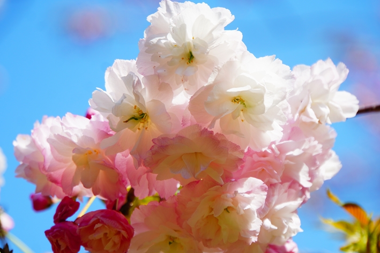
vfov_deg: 5.2
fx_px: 2785
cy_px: 141
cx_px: 190
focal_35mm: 264
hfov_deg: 7.8
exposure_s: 1/320
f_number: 7.1
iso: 100
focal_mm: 155.9
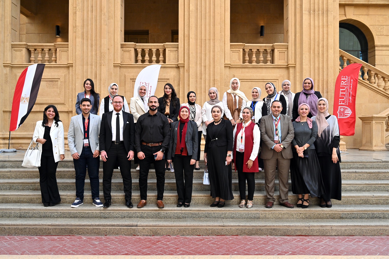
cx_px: 194
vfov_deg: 41.7
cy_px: 130
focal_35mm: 32
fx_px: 340
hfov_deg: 59.5
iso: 1600
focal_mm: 31.5
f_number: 10
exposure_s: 1/160
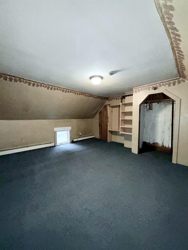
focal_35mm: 14
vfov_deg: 102.1
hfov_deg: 85.7
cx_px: 94
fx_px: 101
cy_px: 125
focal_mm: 2.22
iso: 160
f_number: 2.2
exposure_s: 1/60
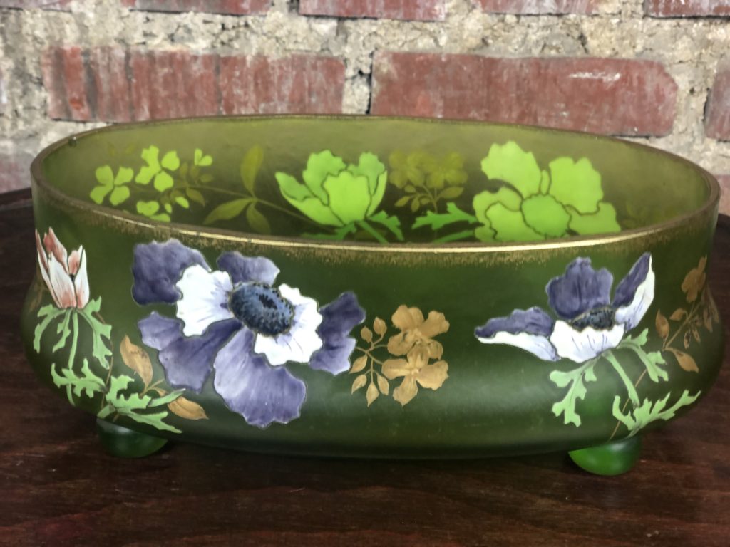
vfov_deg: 28.0
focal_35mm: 52
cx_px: 365
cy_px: 274
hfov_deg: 36.8
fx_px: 1097
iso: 100
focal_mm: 6
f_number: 2.4
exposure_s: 1/33
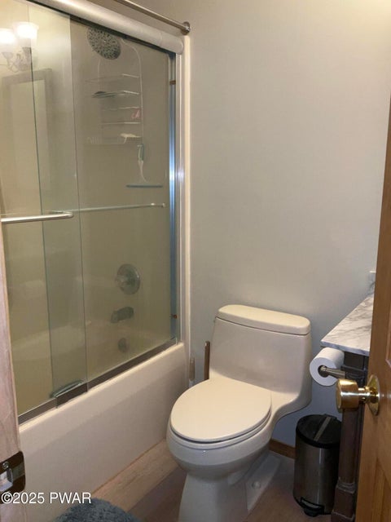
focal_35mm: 29
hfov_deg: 48.2
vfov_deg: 61.7
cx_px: 196
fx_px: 437
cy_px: 261
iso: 64
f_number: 1.8
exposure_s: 1/60
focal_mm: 3
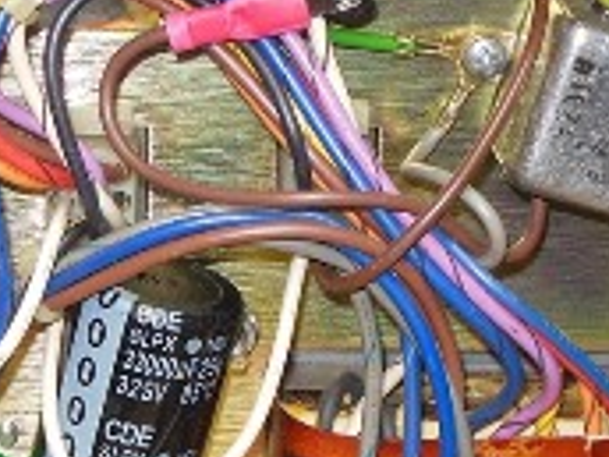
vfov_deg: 17.0
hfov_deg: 22.4
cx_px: 113
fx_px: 1513
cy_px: 361
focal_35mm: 86
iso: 125
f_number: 3.5
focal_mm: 6
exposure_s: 1/30
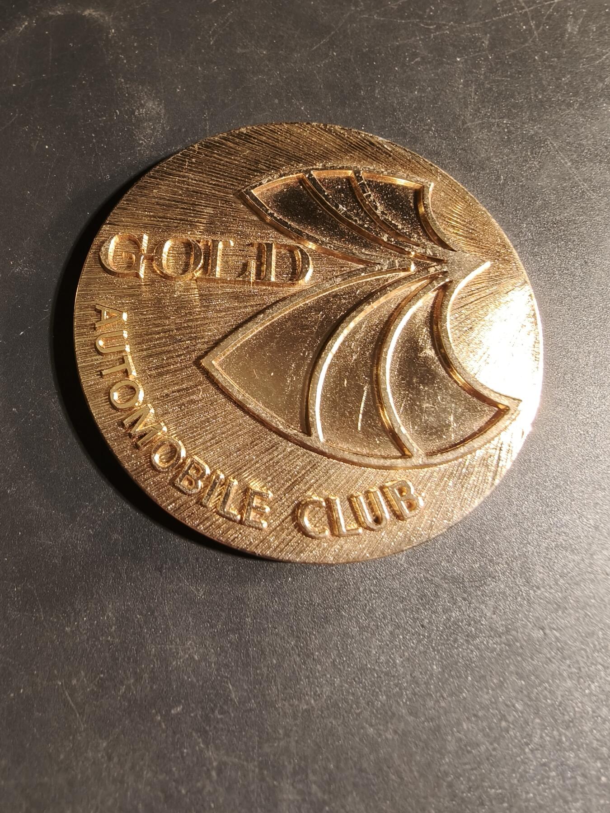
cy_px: 406
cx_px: 305
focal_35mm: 23
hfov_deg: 58.9
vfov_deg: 73.9
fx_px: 540
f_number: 2
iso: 160
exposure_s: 1/55.2
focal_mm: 2.32
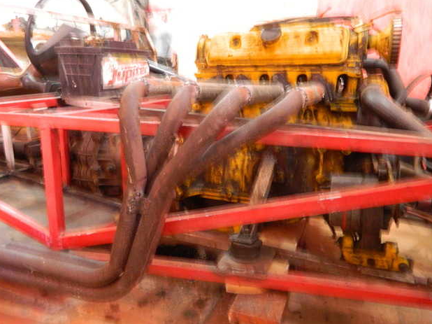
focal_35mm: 29
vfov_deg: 48.2
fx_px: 362
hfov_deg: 61.7
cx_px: 217
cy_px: 159
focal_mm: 5.1
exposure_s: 1/2
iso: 400
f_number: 3.2
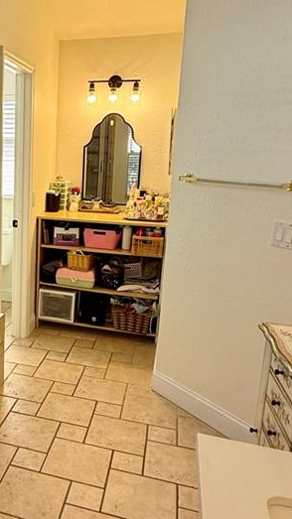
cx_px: -2
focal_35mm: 35
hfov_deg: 31.1
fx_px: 482
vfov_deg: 56.6
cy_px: 251
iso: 64
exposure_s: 1/41
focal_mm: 2.22
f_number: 2.2
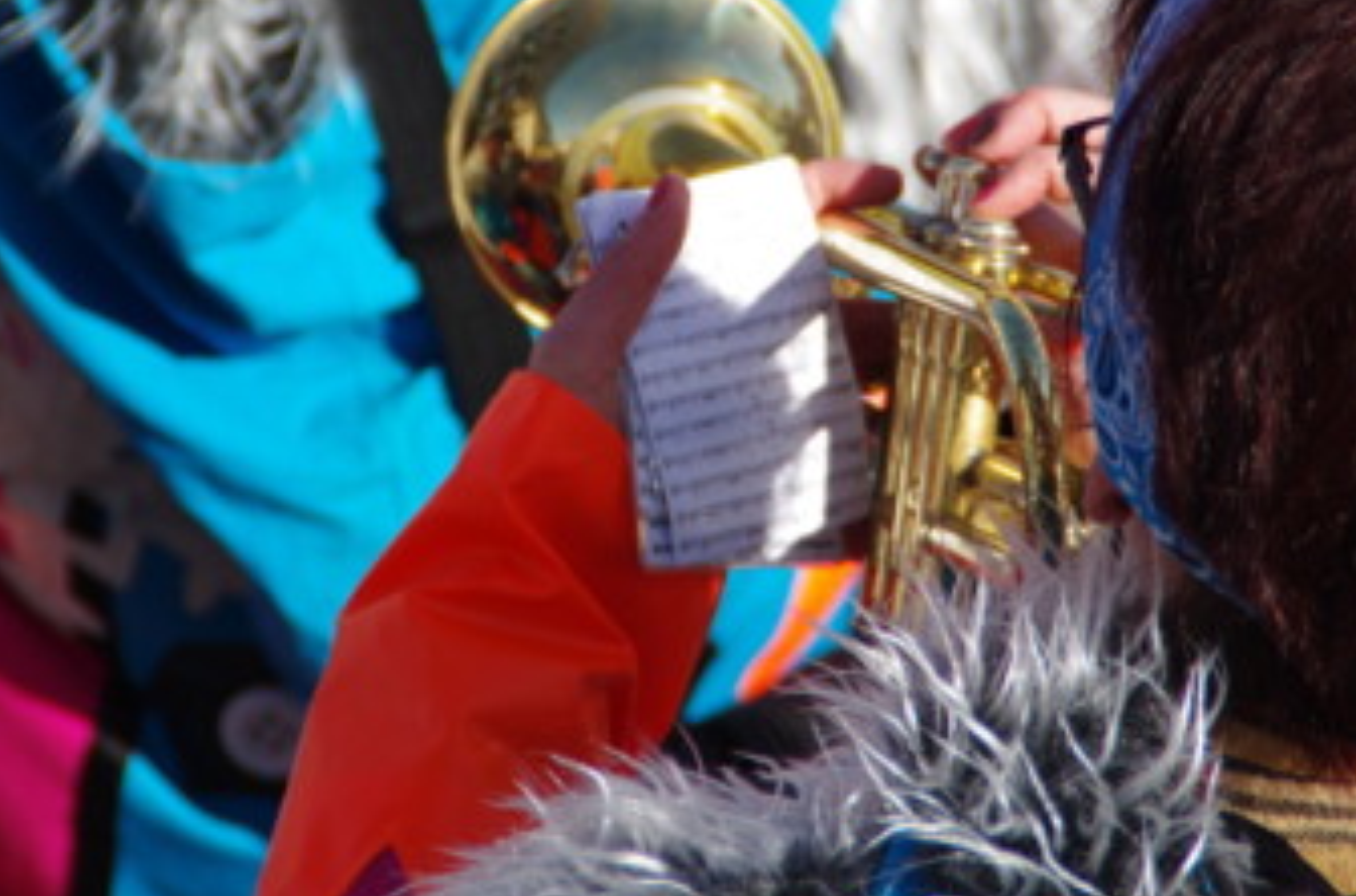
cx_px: 678
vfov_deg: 3.1
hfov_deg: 4.6
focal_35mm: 447
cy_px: 260
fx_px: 16790
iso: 100
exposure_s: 1/320
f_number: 6.3
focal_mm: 200
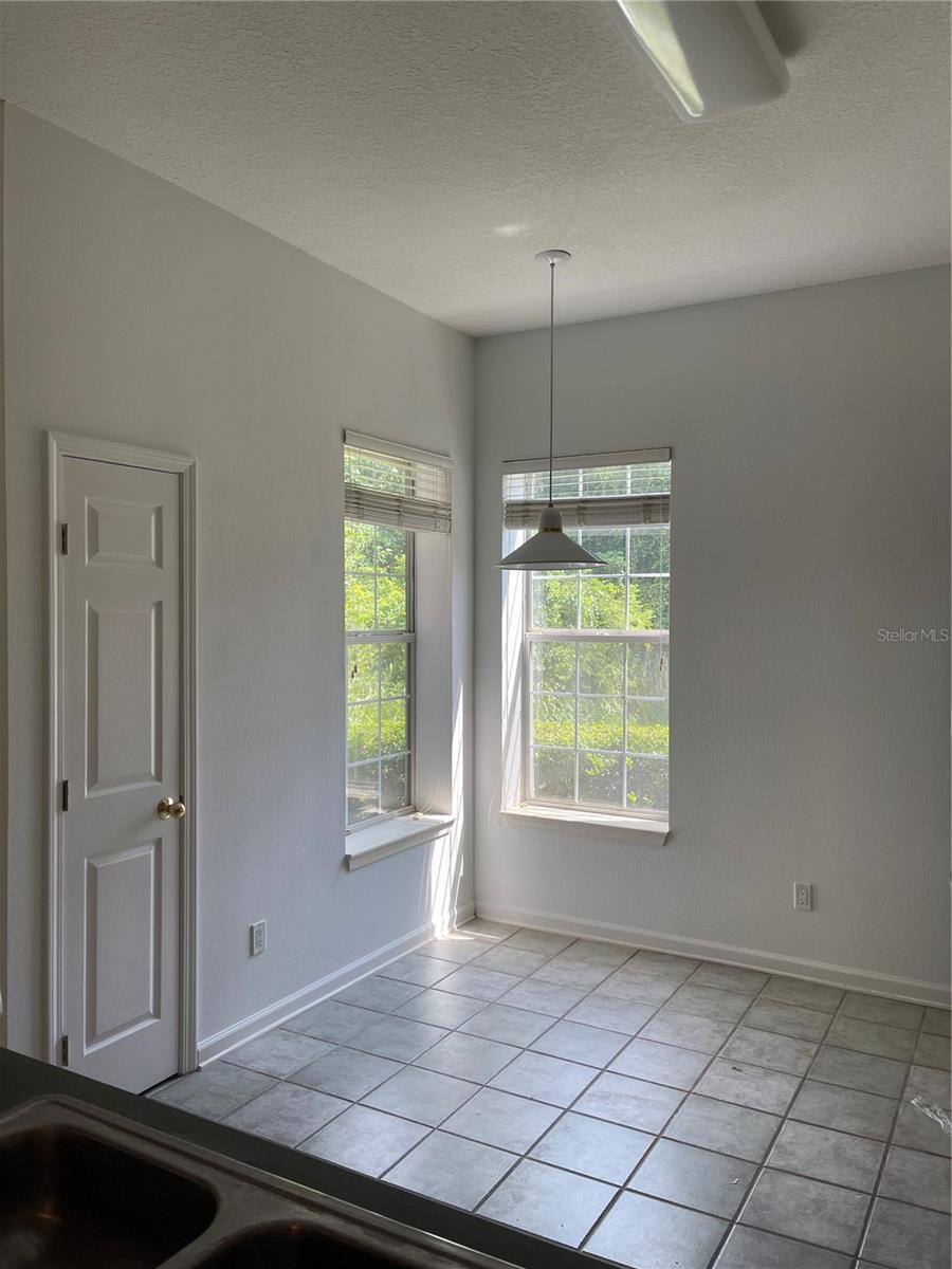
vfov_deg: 69.4
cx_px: 476
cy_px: 634
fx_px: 917
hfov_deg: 54.9
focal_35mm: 25
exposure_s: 1/230
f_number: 1.6
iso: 32
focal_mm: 5.1
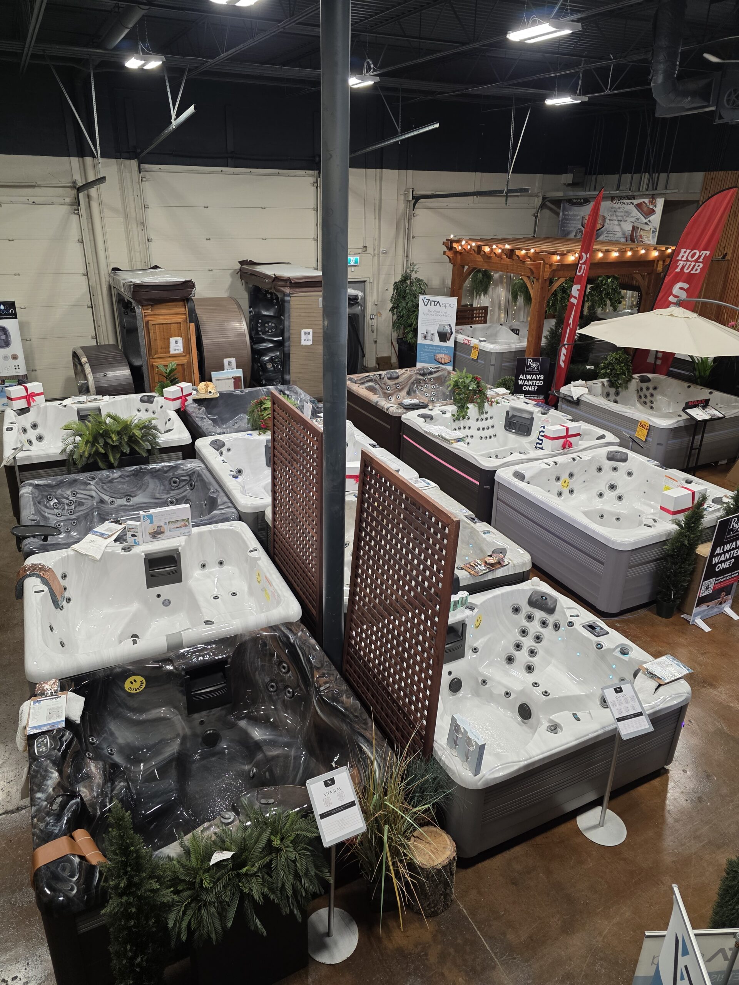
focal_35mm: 23
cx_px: 370
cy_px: 492
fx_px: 655
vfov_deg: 73.9
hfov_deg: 58.9
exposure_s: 1/120
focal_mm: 6.3
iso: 320
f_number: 1.7
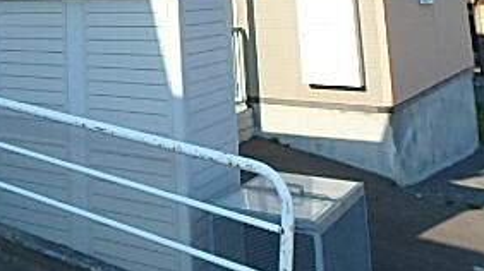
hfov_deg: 37.6
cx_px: 62
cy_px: -134
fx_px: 667
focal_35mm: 52
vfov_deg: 19.9
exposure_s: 1/640
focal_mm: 3.7
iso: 125
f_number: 3.5
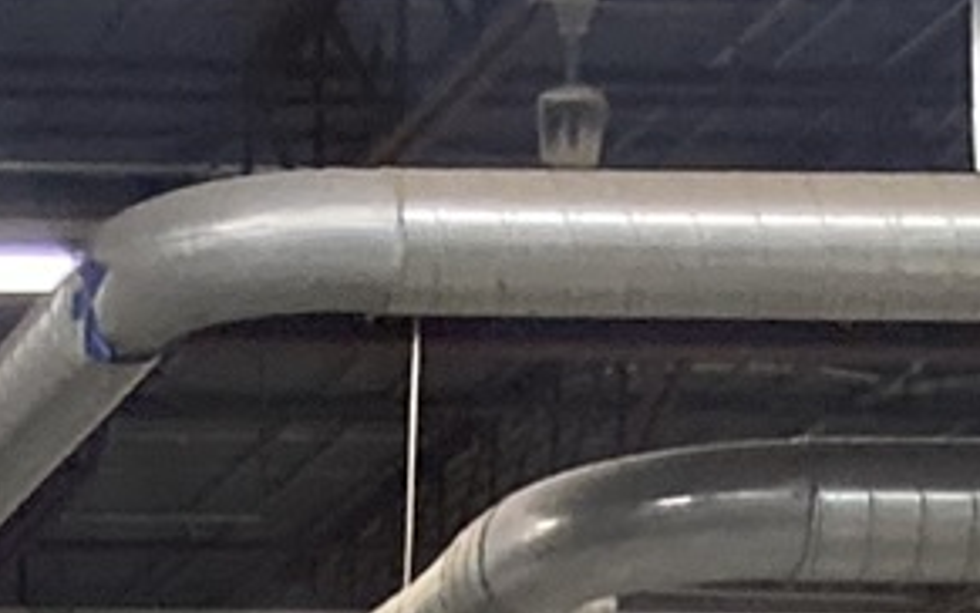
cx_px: -899
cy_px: 2449
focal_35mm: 209
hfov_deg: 9.5
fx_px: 5583
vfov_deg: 5.5
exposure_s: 1/60
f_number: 1.8
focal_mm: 3.99
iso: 125
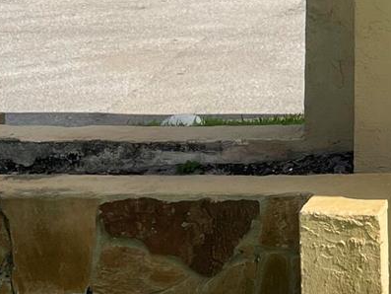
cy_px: -101
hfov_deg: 13.3
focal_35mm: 134
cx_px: 695
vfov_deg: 10.8
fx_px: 1514
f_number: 1.6
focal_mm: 4.2
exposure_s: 1/2398
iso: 32
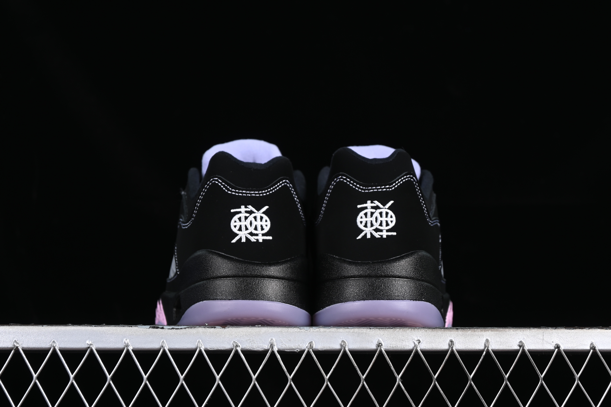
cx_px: 306
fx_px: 1273
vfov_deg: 18.2
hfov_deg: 27.0
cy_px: 204
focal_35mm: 75
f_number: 6.3
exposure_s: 1/60
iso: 160
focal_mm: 50
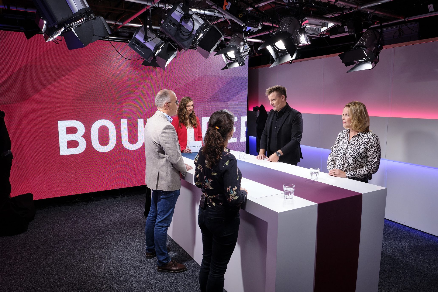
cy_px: 146
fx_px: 292
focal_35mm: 24
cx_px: 219
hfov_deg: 73.7
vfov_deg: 53.1
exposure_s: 1/60
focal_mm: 16
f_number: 6.4
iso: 1600
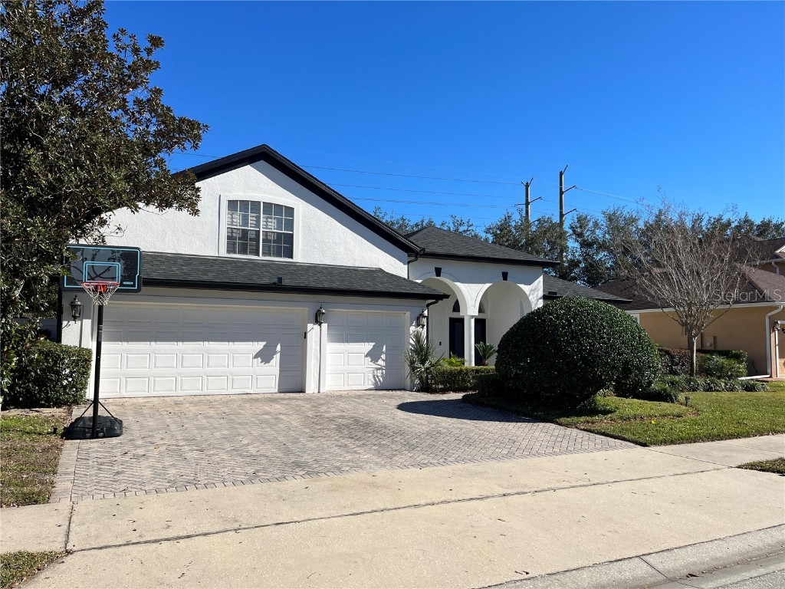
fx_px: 590
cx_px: 392
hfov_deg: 67.3
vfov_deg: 53.1
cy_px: 294
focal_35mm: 26
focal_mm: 5.1
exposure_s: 1/4484
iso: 50
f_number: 1.6
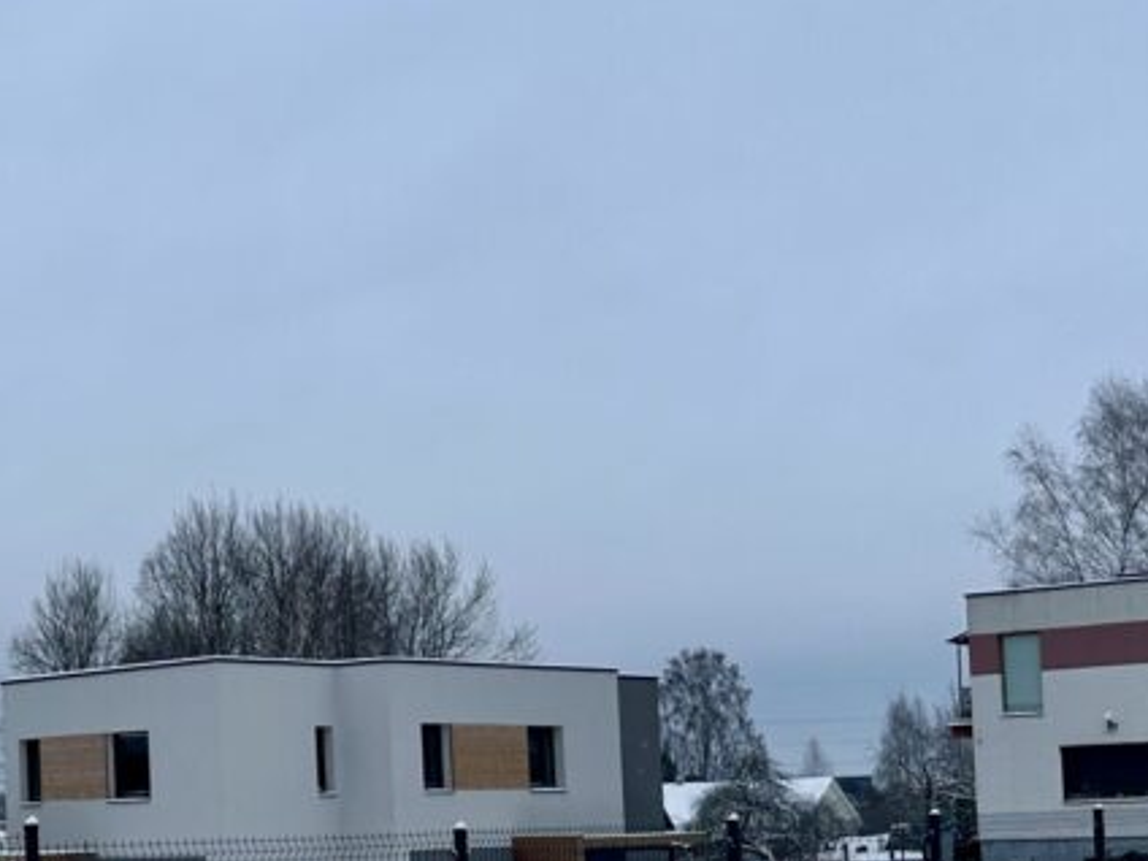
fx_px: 1924
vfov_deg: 24.8
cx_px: -176
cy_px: 682
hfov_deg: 29.3
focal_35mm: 58
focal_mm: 6.86
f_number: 1.78
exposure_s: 1/2353
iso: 80
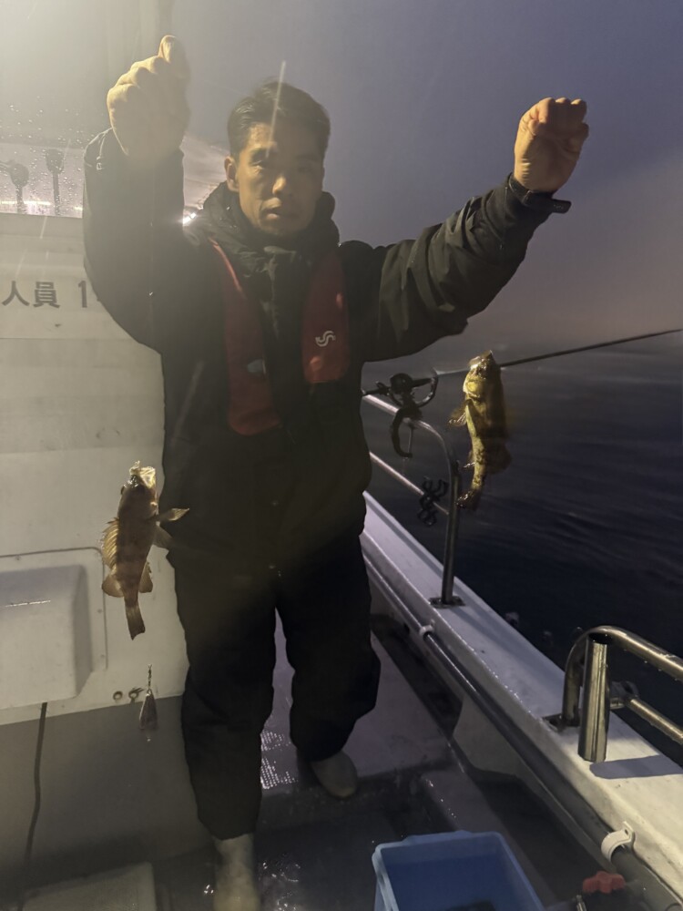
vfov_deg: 71.6
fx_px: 631
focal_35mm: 24
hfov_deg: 56.8
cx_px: 342
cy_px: 456
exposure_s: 1/39
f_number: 1.78
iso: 1000
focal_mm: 6.76
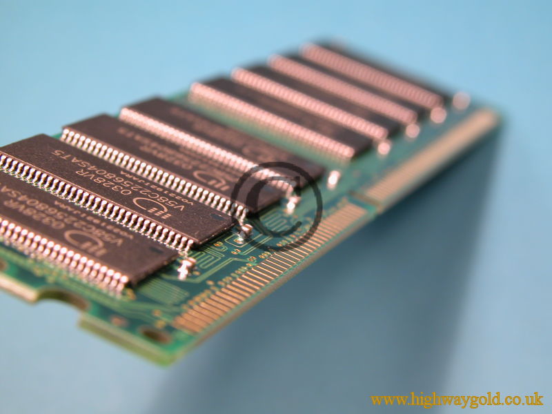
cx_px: 276
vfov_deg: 13.8
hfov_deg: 18.4
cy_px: 207
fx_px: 1706
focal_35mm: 107
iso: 100
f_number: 5.8
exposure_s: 1/25.8
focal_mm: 27.3
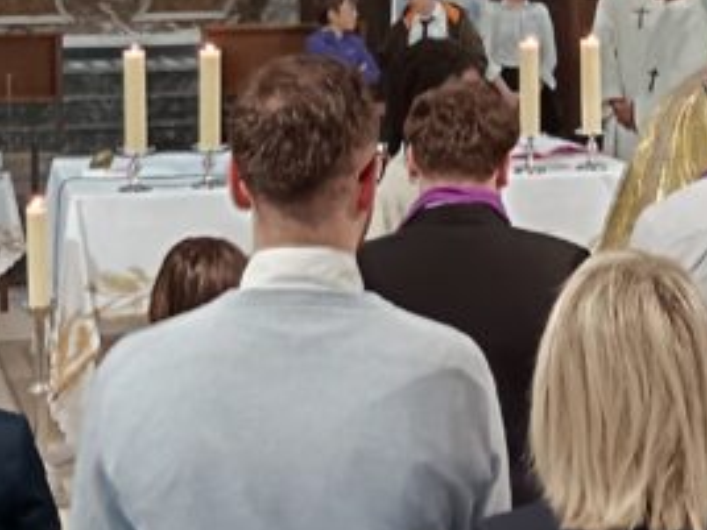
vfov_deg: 14.1
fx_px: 2104
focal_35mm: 103
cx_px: 491
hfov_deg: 19.0
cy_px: -32
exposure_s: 1/25
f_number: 1.9
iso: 1248
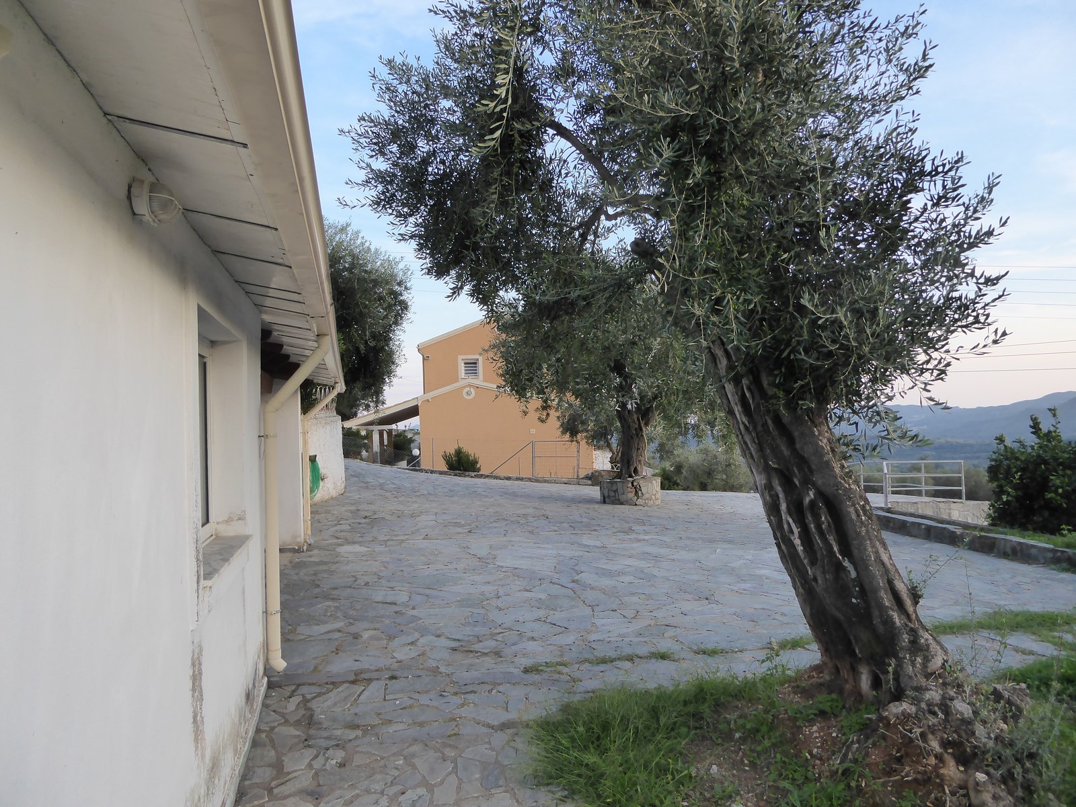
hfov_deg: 69.4
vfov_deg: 54.9
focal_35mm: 25
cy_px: 404
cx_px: 538
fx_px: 777
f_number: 3.3
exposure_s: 1/100
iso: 160
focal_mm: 4.3
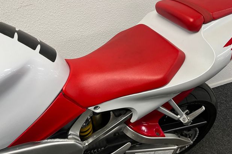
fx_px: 180
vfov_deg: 46.4
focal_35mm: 28
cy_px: 74
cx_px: 114
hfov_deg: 65.5
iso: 64
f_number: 1.6
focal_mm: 5.1
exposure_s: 1/50
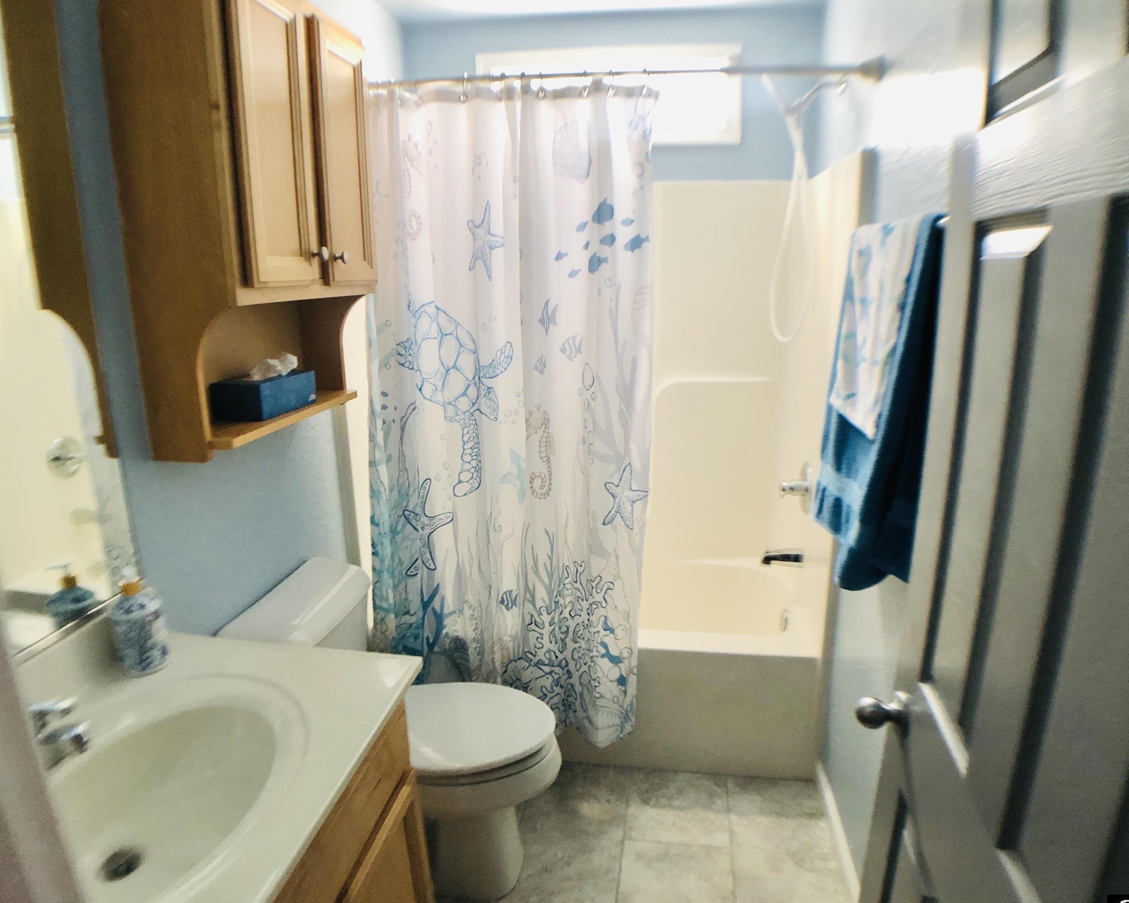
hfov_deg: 58.8
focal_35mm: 30
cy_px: 459
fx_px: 1002
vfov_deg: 48.5
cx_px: 584
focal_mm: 3.99
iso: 80
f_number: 1.8
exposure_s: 1/17
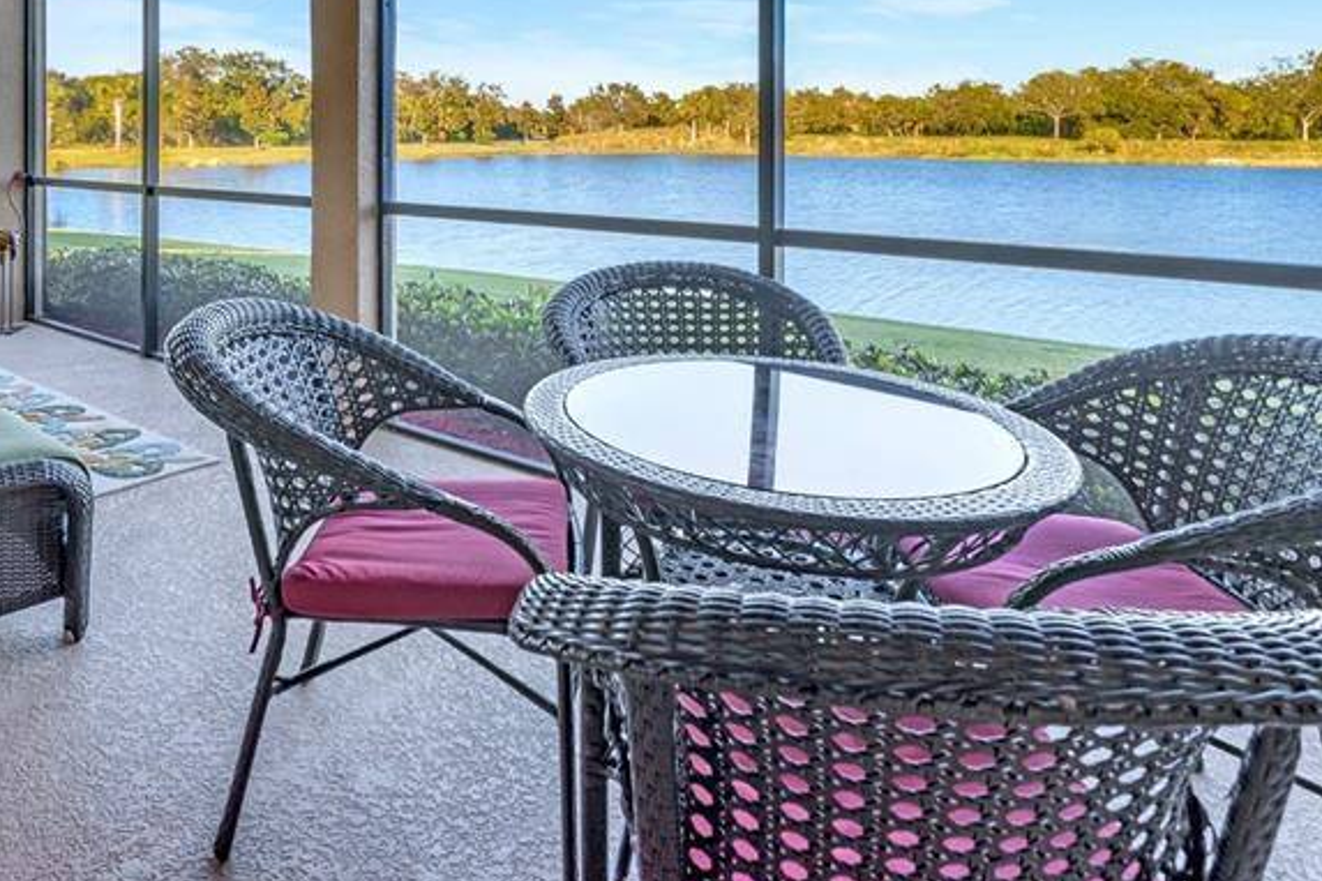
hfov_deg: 70.1
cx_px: 475
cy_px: 129
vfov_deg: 47.3
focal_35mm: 25
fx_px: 918
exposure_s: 1/125
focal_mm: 14
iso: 200
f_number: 7.1
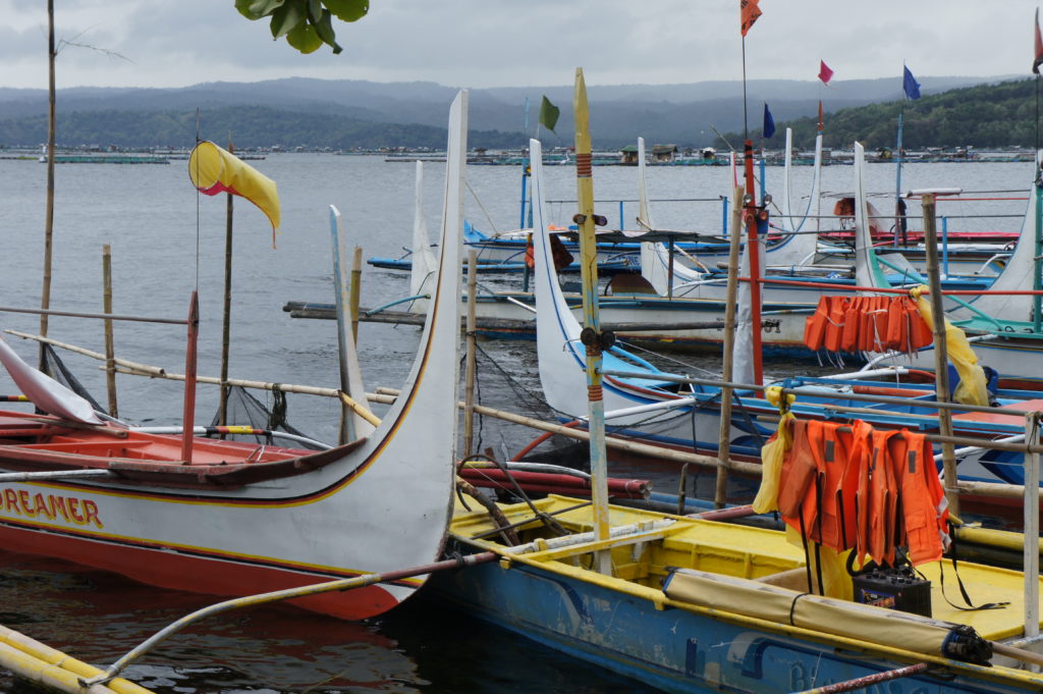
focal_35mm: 82
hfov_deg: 24.6
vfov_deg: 16.5
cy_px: 347
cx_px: 522
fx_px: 2388
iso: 200
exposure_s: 1/250
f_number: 9
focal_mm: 55
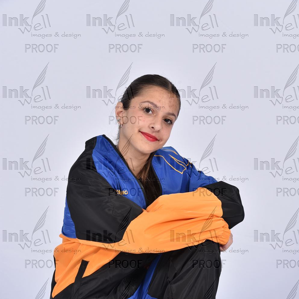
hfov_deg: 20.4
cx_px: 151
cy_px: 214
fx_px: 831
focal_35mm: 85
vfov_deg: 20.3
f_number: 7.1
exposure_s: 1/160
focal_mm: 66
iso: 250
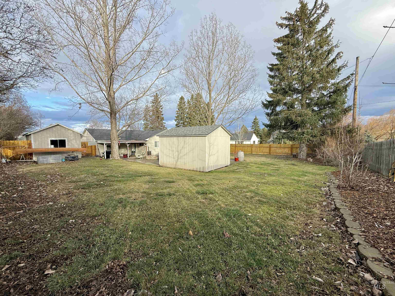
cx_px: 198
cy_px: 148
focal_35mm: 14
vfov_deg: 85.7
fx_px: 160
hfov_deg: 102.1
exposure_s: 1/760
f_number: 2.2
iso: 50
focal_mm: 2.22
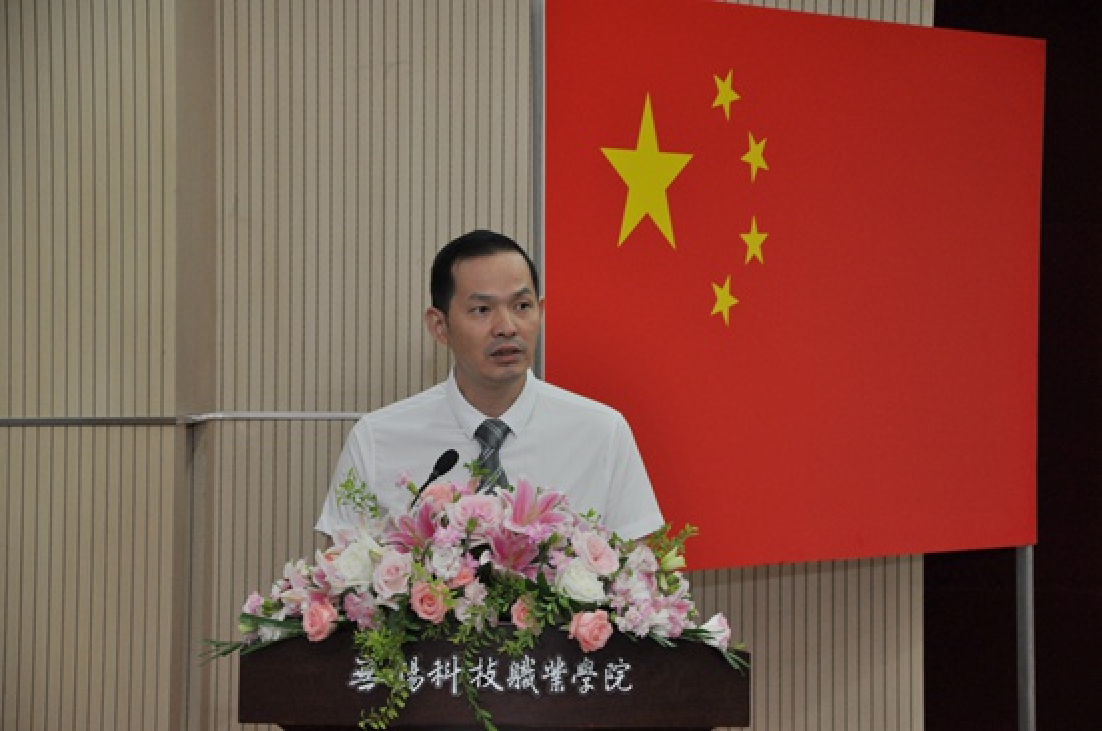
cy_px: 366
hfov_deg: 16.1
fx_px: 3897
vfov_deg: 10.7
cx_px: 551
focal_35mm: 128
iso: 800
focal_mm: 85
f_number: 5.6
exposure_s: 1/60
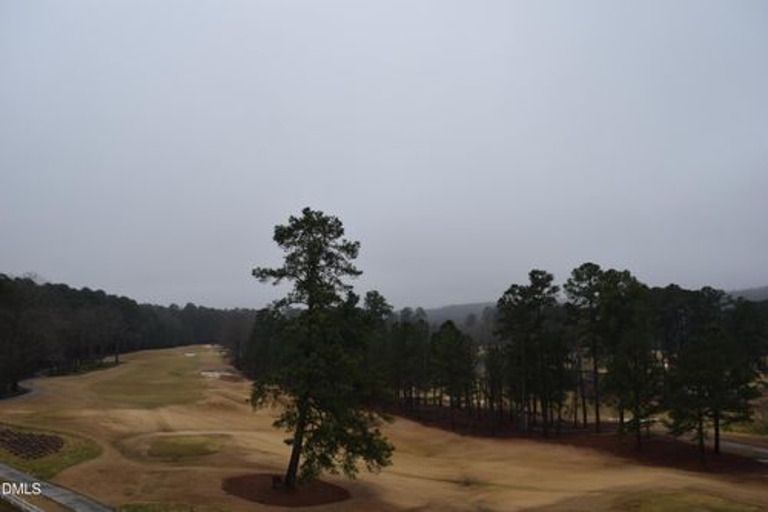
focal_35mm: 27
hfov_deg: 67.4
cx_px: 384
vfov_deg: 47.9
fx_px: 576
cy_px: 256
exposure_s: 1/250
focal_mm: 18
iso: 200
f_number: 8
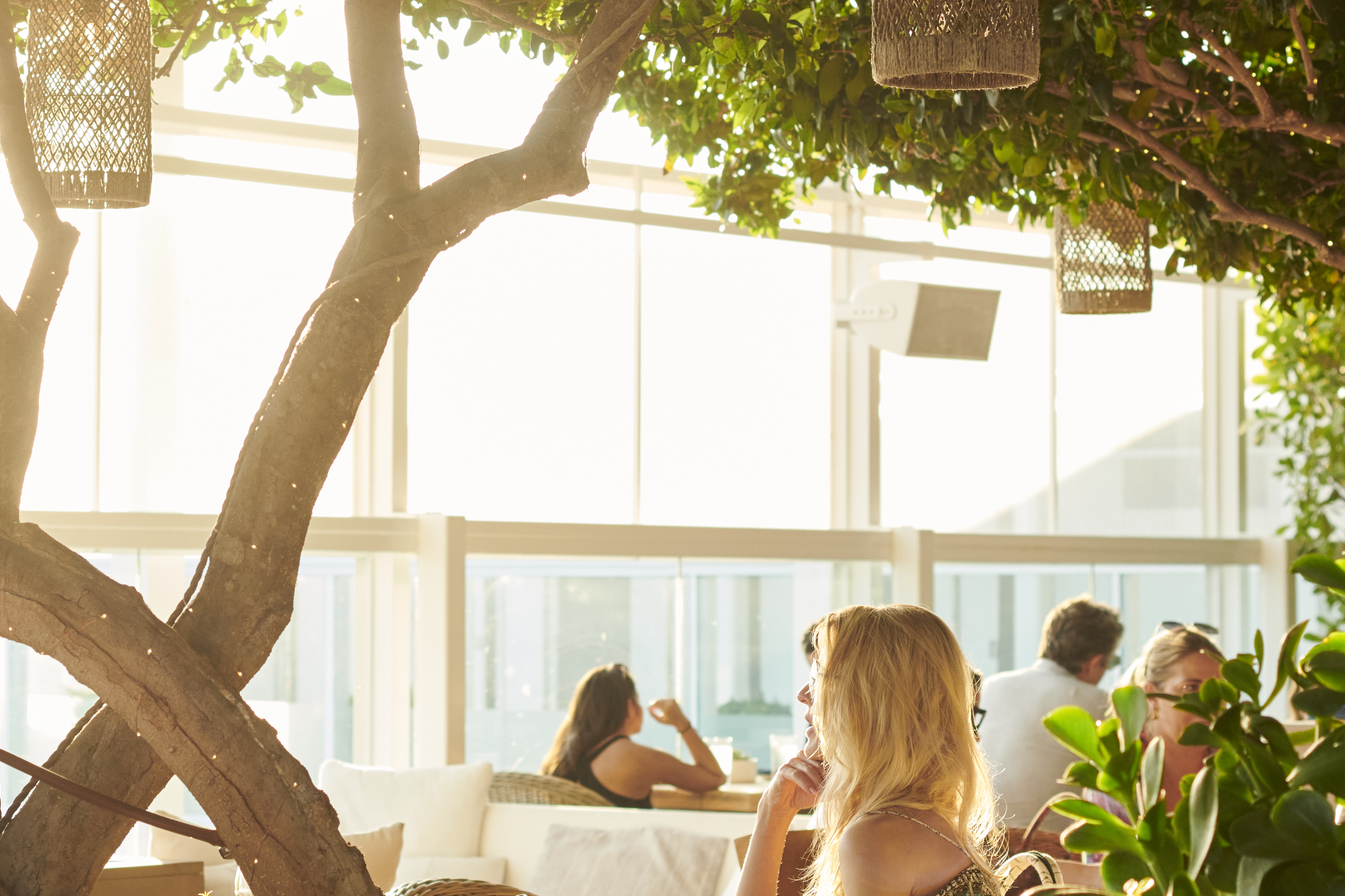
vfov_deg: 12.1
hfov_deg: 18.0
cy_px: 328
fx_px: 4221
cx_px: 373
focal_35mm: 113
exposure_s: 1/400
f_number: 5
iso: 800
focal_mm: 50
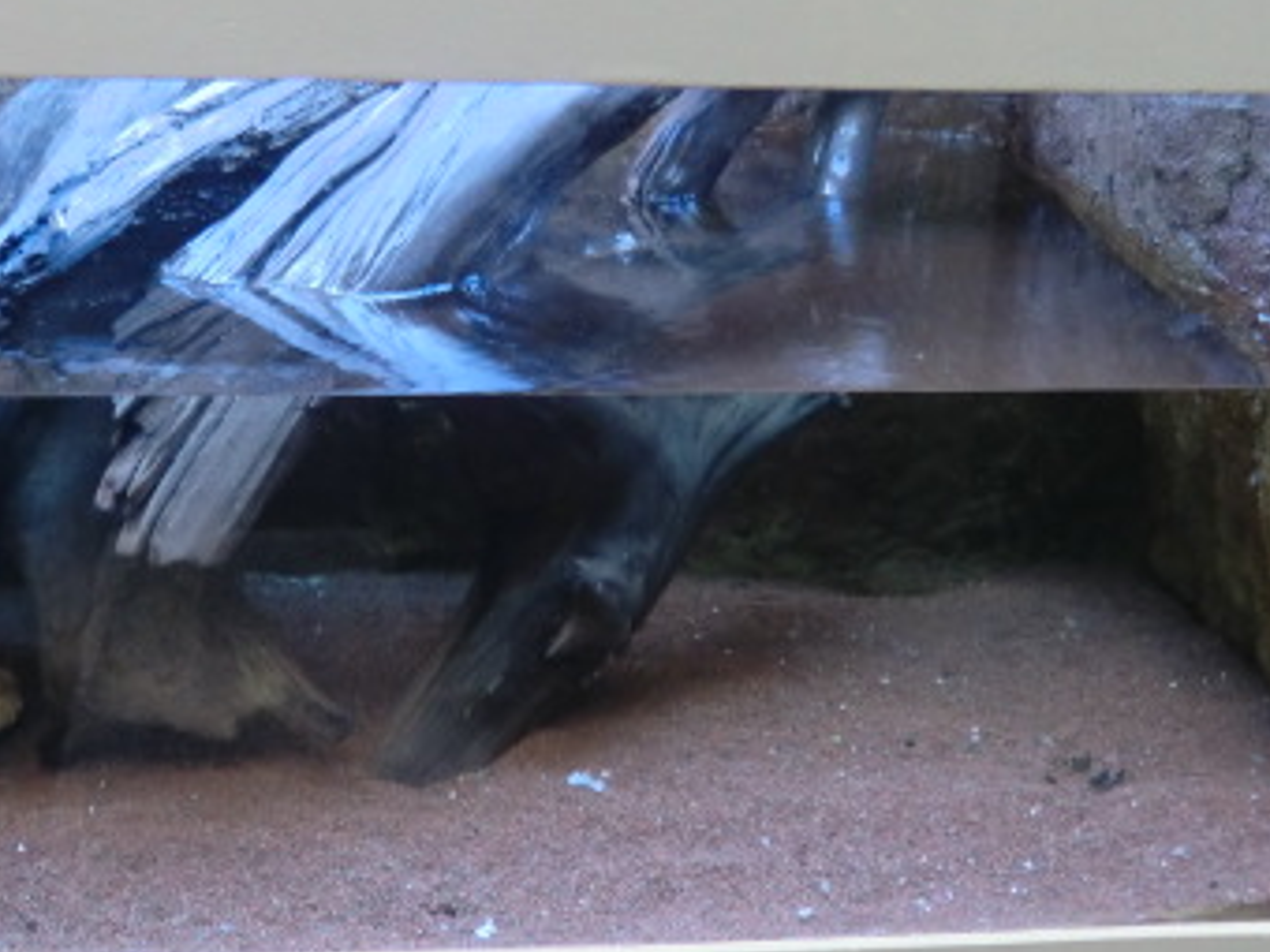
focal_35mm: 64
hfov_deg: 30.0
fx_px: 2348
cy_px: 314
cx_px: 415
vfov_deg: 22.8
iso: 400
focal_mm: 6.1
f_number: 3.6
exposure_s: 1/50
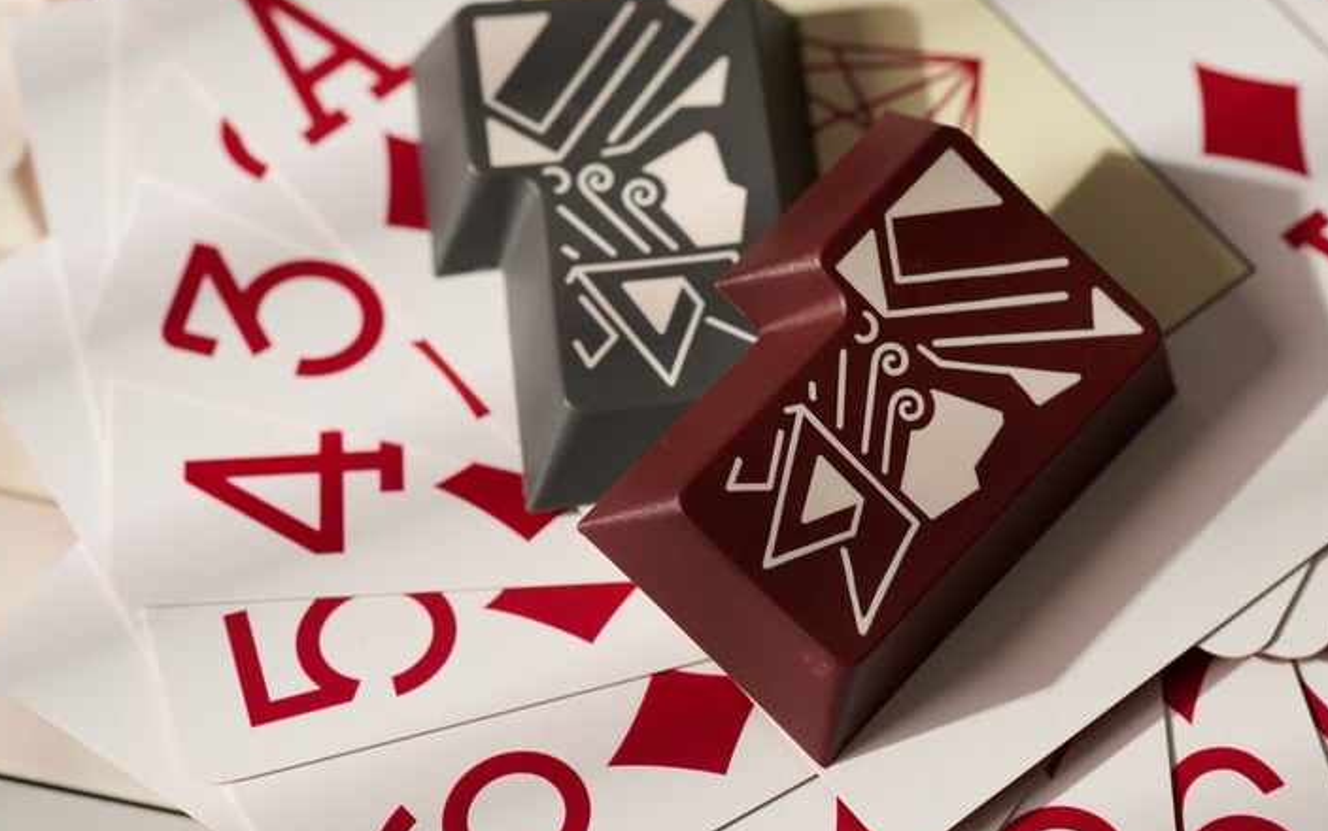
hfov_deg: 15.1
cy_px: 345
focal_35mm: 138
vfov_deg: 9.5
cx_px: 824
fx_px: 4997
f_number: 6.3
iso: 320
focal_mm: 93
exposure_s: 1/50
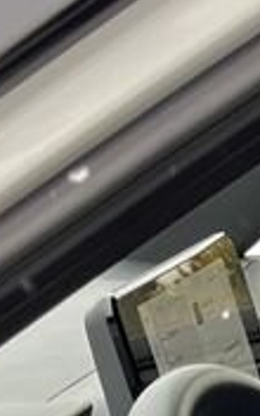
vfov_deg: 12.1
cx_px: 799
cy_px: 719
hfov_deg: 7.2
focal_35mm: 160
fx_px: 1814
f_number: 1.6
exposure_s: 1/121
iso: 80
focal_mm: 5.1
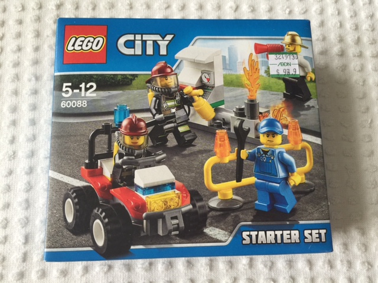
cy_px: 142
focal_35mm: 29
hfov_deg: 61.7
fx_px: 317
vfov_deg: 48.2
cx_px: 189
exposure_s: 1/40
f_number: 2.2
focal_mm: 4.15
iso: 32
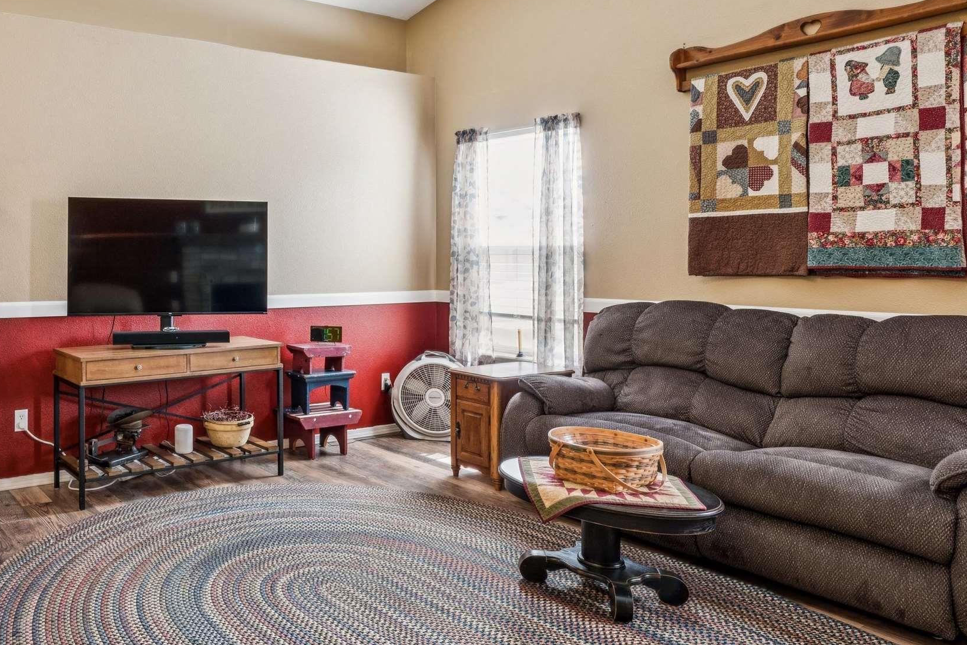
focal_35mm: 29
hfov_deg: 59.9
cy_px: 255
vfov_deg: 44.8
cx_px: 227
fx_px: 777
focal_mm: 15.5
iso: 400
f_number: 13
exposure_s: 1/3.33
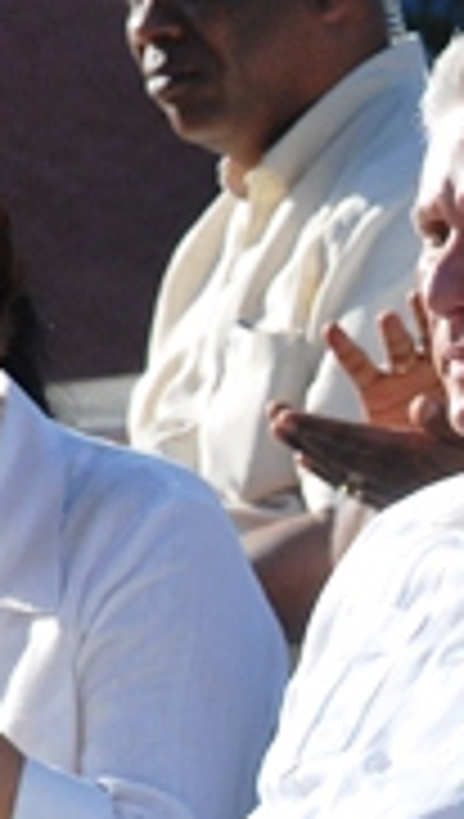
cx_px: 892
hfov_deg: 1.2
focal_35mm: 1021
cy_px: 788
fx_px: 22226
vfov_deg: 2.1
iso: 400
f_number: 10
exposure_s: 1/400
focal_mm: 185
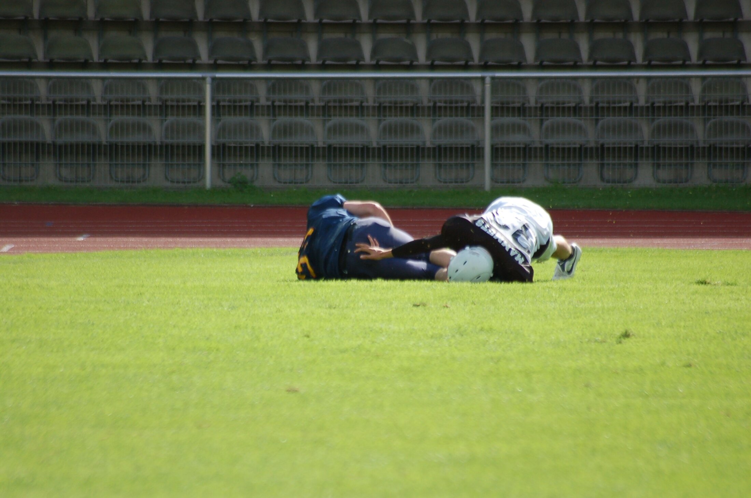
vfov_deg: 3.0
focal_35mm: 450
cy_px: 249
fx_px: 9370
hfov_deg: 4.6
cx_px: 376
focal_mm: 300
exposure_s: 1/1000
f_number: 5.6
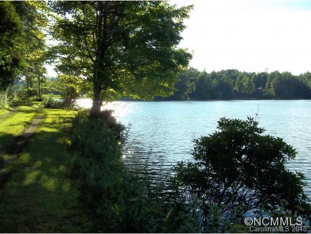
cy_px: 117
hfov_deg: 56.8
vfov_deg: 44.2
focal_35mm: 32
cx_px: 156
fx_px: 288
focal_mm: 5.7
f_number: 5.5
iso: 80
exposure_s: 1/250
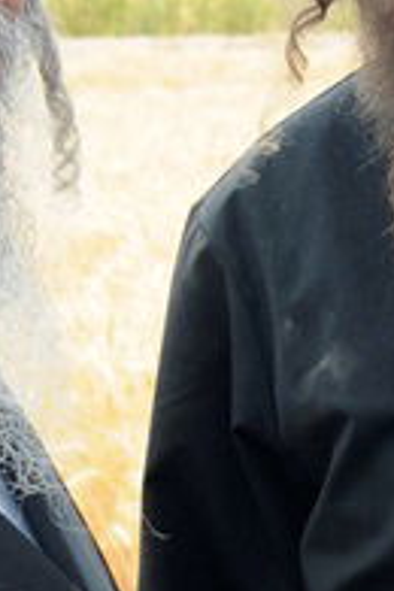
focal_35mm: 299
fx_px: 4908
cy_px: 797
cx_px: 418
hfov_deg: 4.6
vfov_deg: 6.8
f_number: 7.1
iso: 250
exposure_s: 1/200
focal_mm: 38
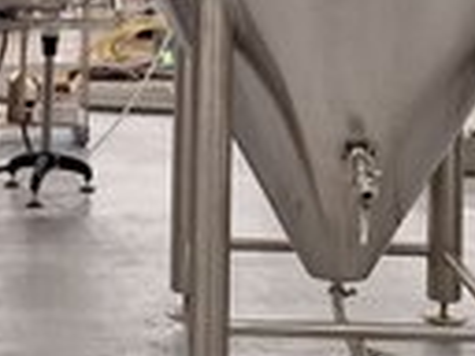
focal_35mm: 113
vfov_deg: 12.2
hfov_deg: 17.1
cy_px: -239
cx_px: 39
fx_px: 1551
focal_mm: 5.54
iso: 160
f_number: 1.8
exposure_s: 1/40
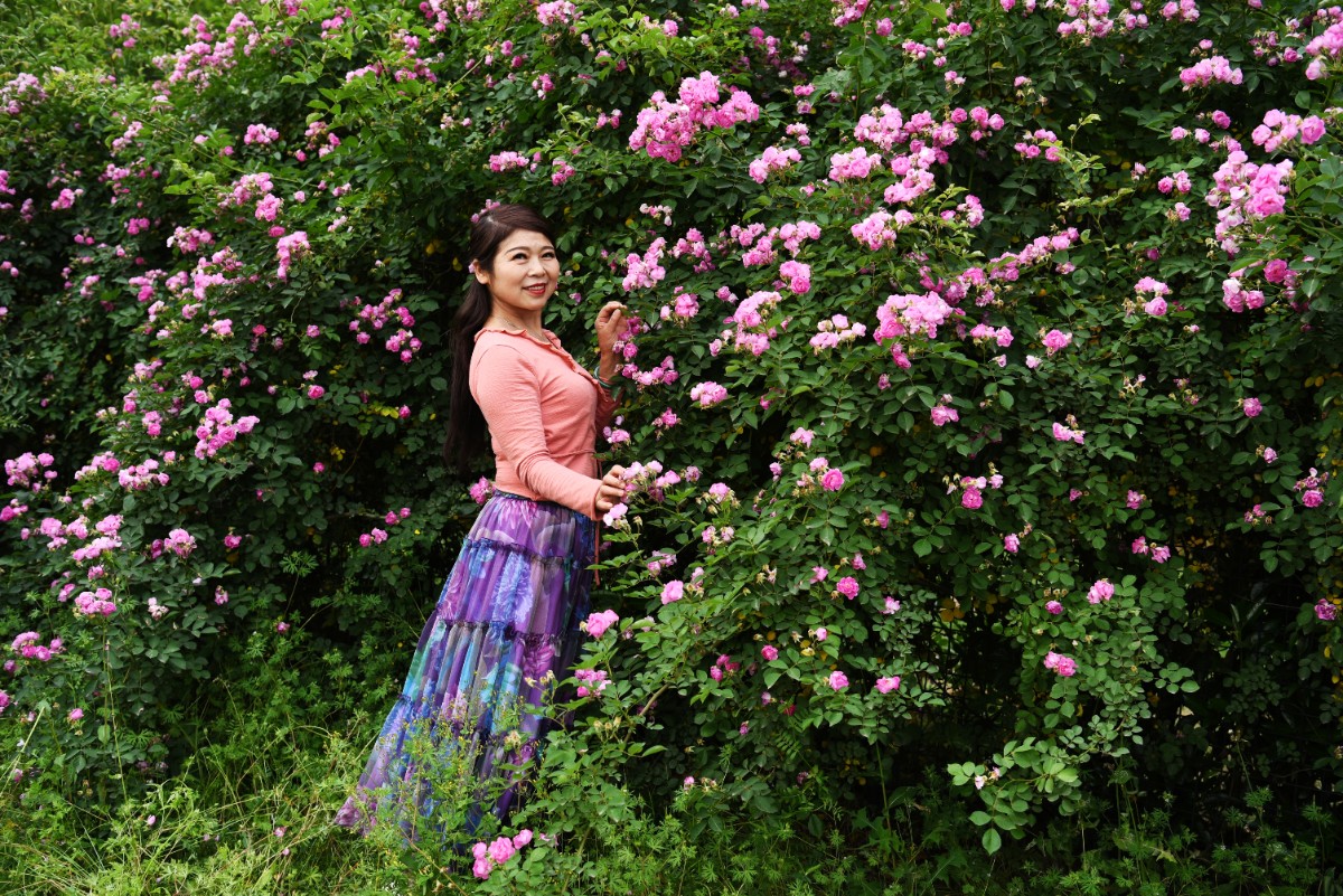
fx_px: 1418
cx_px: 672
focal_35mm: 38
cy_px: 448
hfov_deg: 50.7
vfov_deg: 35.1
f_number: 4.5
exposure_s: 1/100
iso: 160
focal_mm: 38
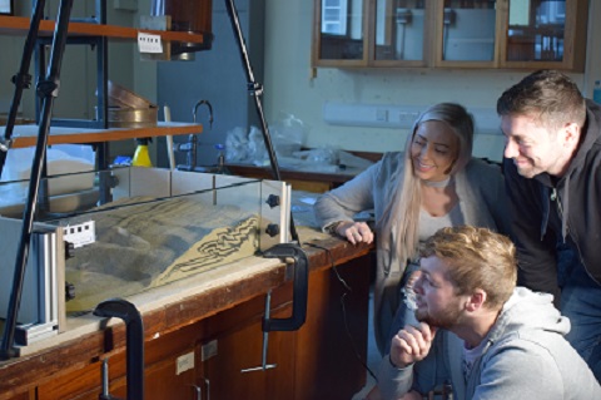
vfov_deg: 28.0
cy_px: 200
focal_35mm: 48
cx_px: 300
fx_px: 801
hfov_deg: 41.2
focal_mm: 32
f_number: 4.5
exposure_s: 1/30
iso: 1250
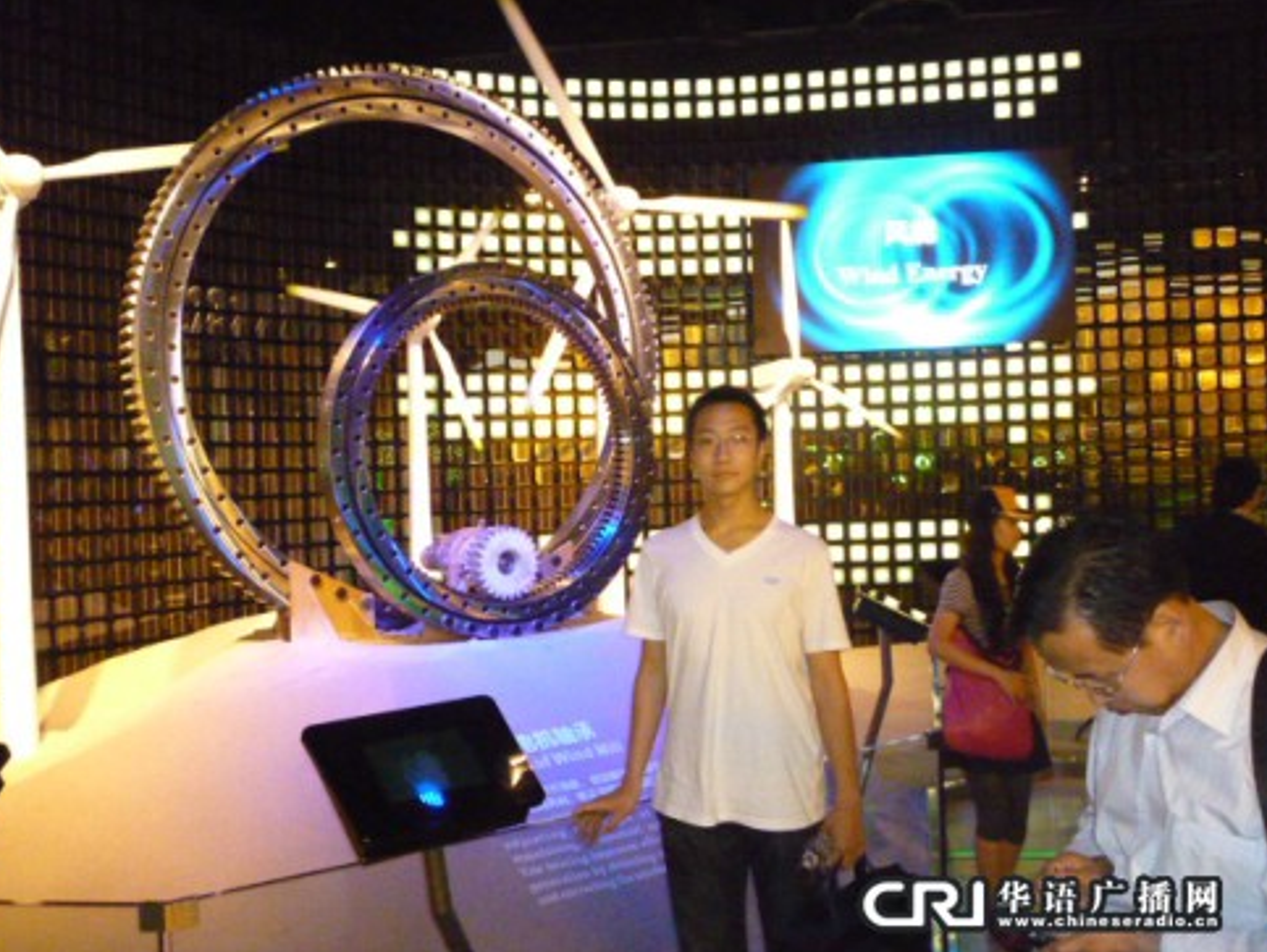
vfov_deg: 46.8
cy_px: 486
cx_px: 619
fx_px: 1099
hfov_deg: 59.9
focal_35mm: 30
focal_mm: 5.2
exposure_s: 1/50
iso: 1600
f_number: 3.3
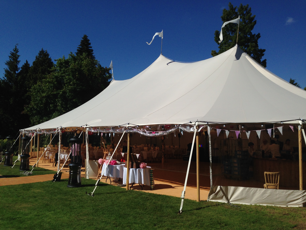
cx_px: 153
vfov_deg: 42.9
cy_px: 115
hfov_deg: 55.4
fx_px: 292
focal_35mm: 33
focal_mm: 4.12
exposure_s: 1/4926
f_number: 2.4
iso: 50
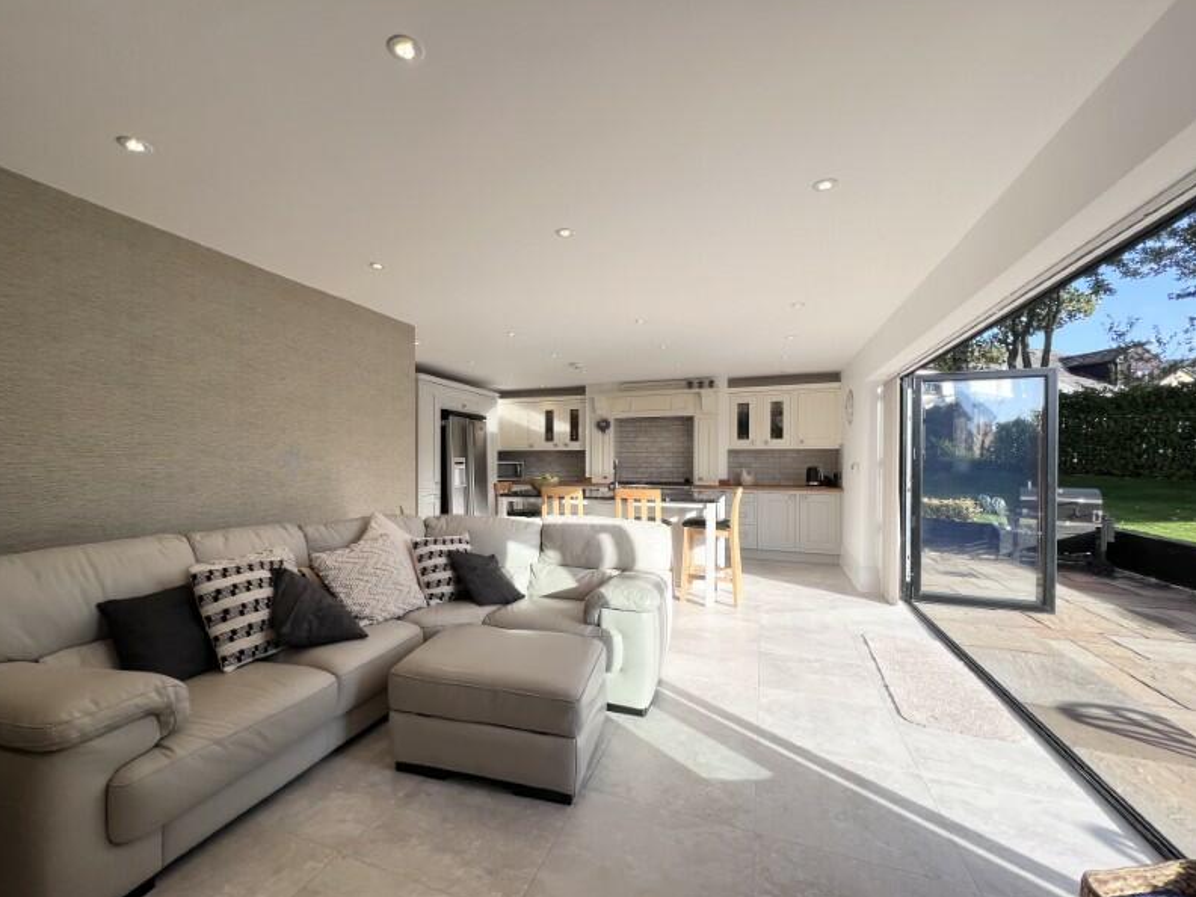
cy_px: 470
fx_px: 484
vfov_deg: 85.6
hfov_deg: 101.9
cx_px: 555
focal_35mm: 14
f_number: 1.8
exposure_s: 1/471
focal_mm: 1.57
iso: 32
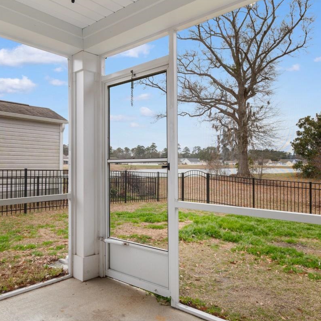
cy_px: 158
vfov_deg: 60.9
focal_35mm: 26
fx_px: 273
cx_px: 163
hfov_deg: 60.9
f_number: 6.3
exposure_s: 1/160
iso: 100
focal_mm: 10
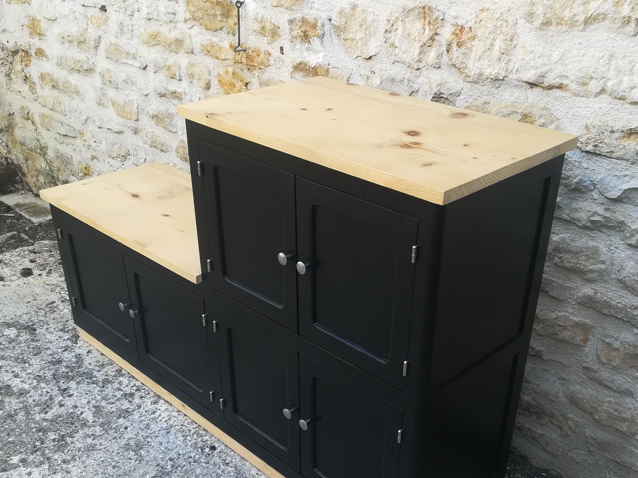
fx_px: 682
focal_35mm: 37
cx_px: 338
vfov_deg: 38.2
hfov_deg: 50.1
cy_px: 323
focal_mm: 3.83
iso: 100
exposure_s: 1/100
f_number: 2.2
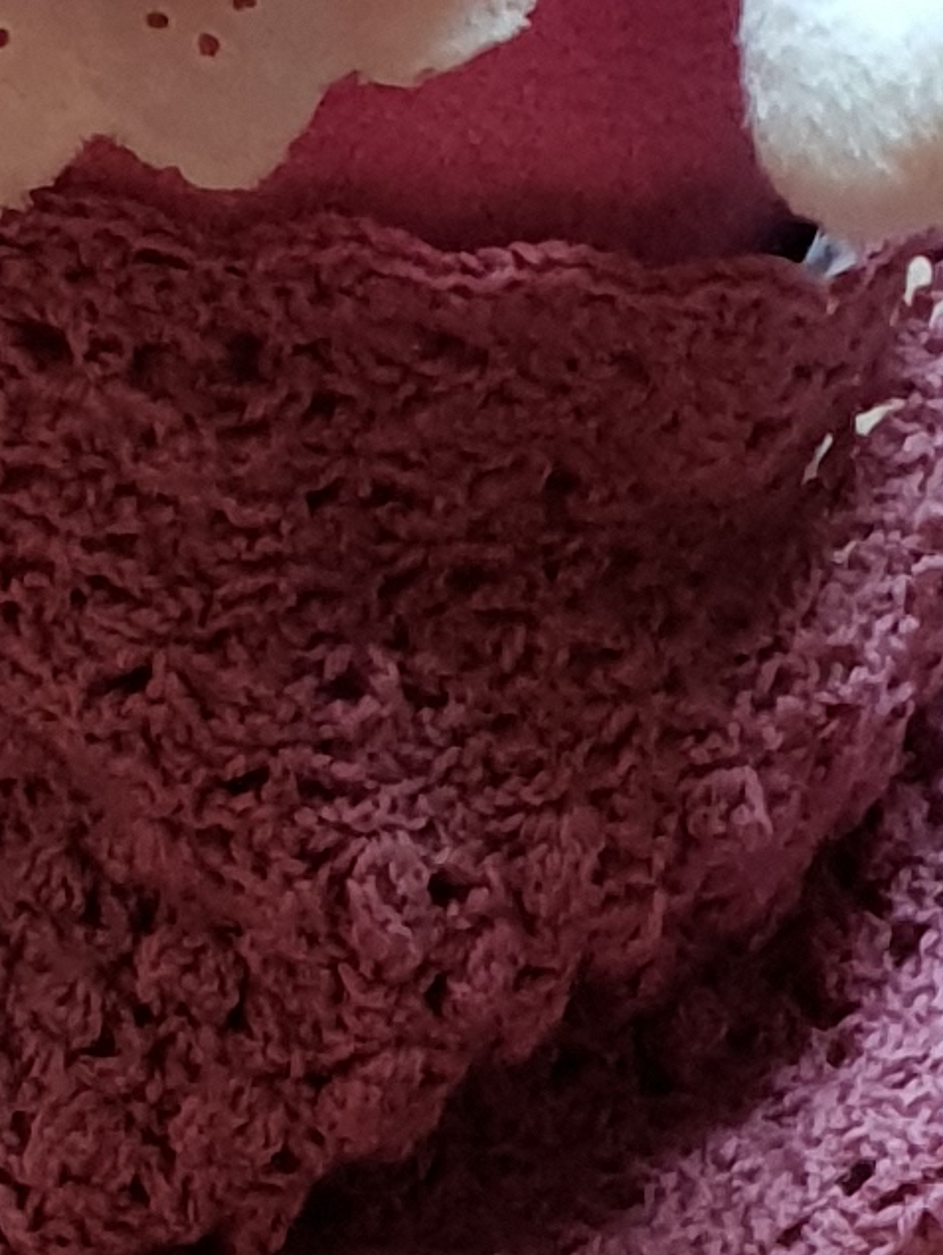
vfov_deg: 11.0
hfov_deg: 9.0
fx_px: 5987
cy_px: 2451
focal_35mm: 165
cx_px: 212
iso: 320
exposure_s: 1/20
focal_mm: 4.3
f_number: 1.5
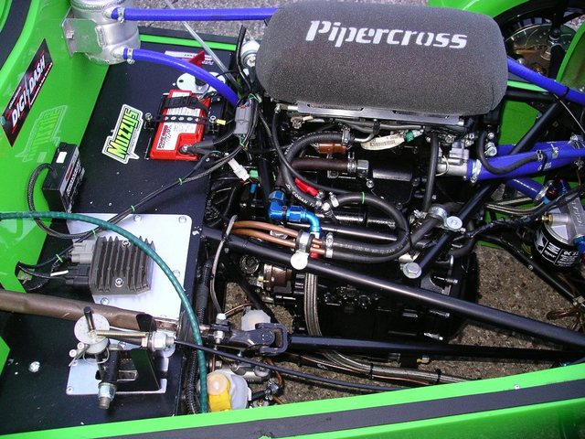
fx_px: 625
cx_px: 292
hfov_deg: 50.1
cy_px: 220
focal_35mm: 37
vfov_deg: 38.7
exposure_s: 1/40
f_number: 2.8
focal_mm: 7.8
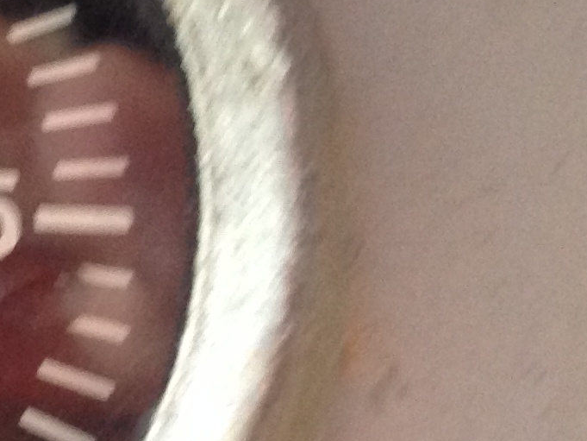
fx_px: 2256
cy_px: 319
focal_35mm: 133
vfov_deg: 11.1
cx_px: -324
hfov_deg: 13.8
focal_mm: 4.28
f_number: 2.4
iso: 250
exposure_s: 1/15
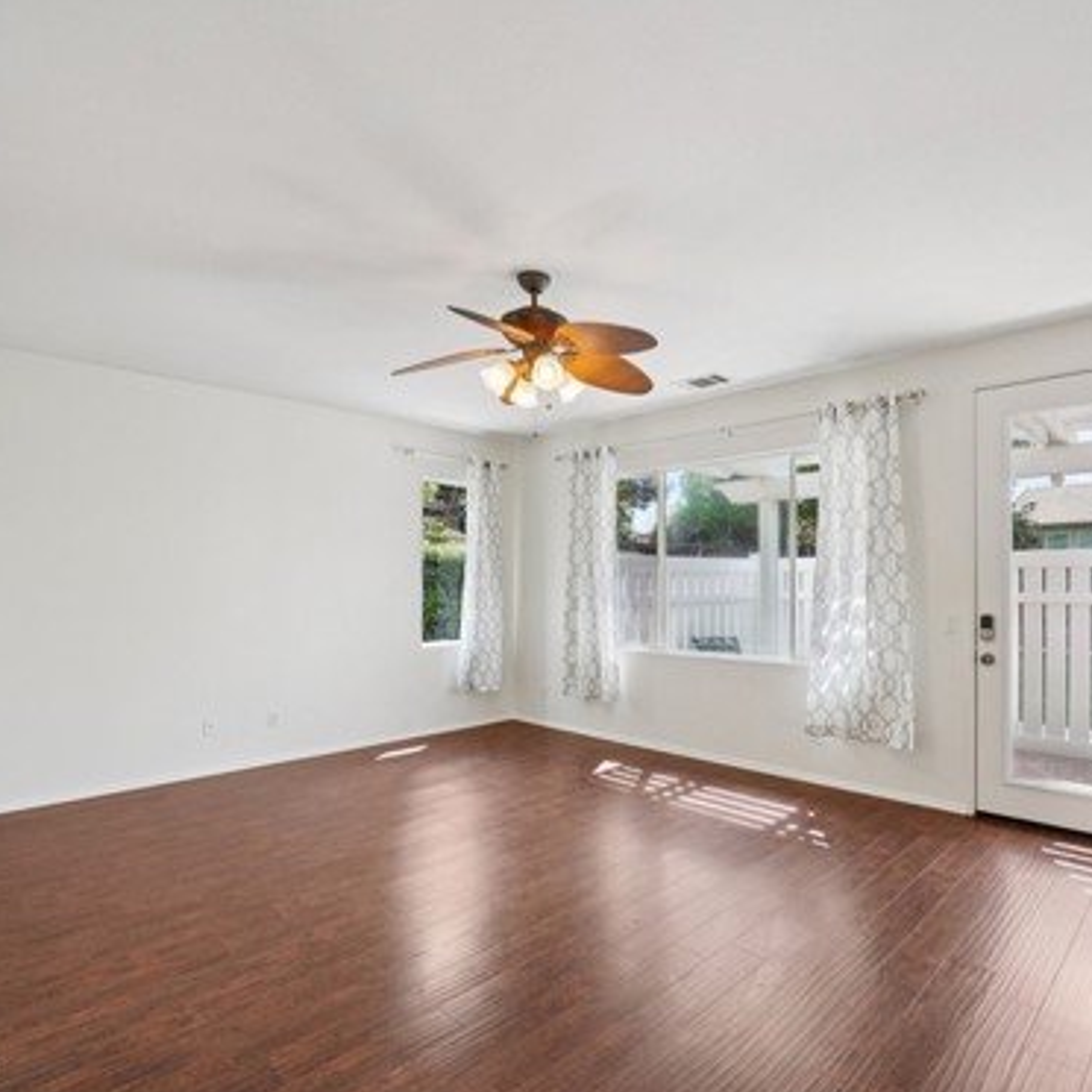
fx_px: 678
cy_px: 552
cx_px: 643
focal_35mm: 19
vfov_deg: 77.7
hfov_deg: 77.0
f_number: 8
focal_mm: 13
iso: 160
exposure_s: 1/30
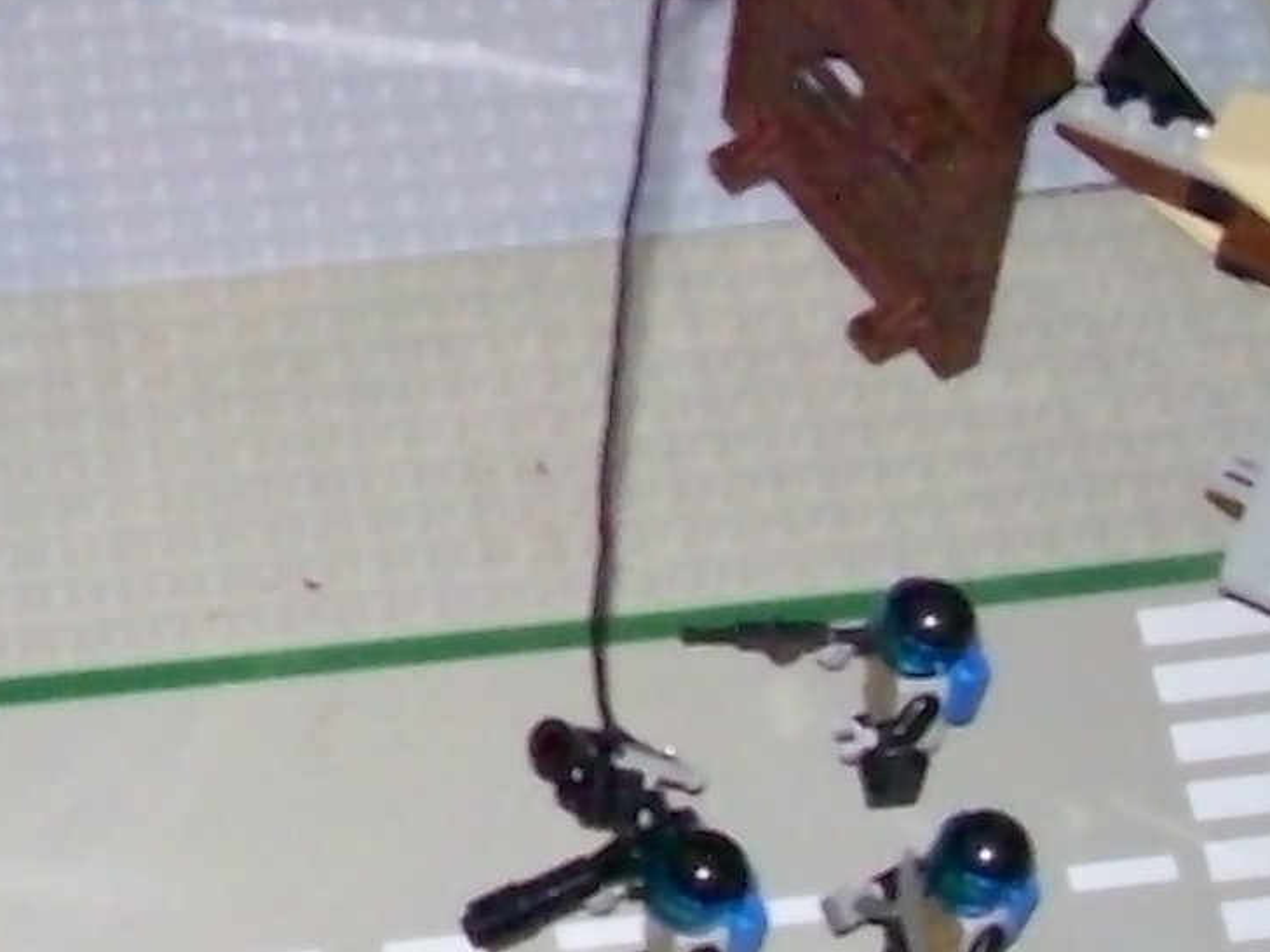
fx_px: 4660
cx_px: -246
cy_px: -57
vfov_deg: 11.5
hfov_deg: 15.0
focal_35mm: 127
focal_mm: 6
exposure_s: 1/128
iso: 200
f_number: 2.7
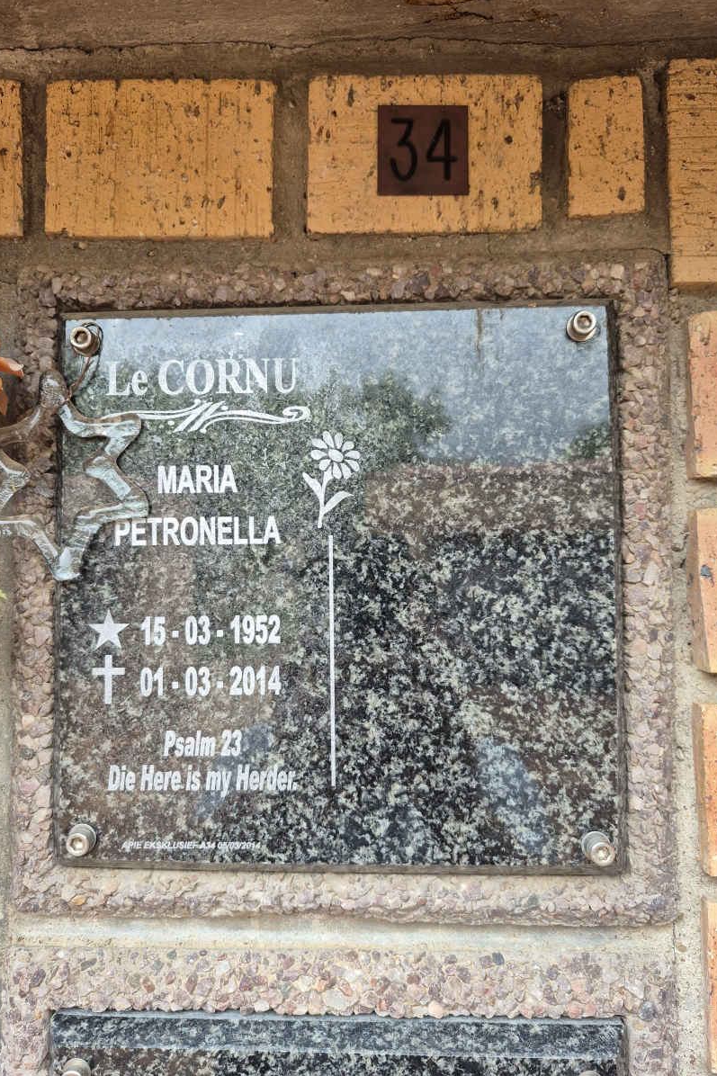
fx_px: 717
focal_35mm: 24
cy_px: 537
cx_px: 357
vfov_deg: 73.8
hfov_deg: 53.1
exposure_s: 1/180
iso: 125
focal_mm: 5.4
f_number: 1.8
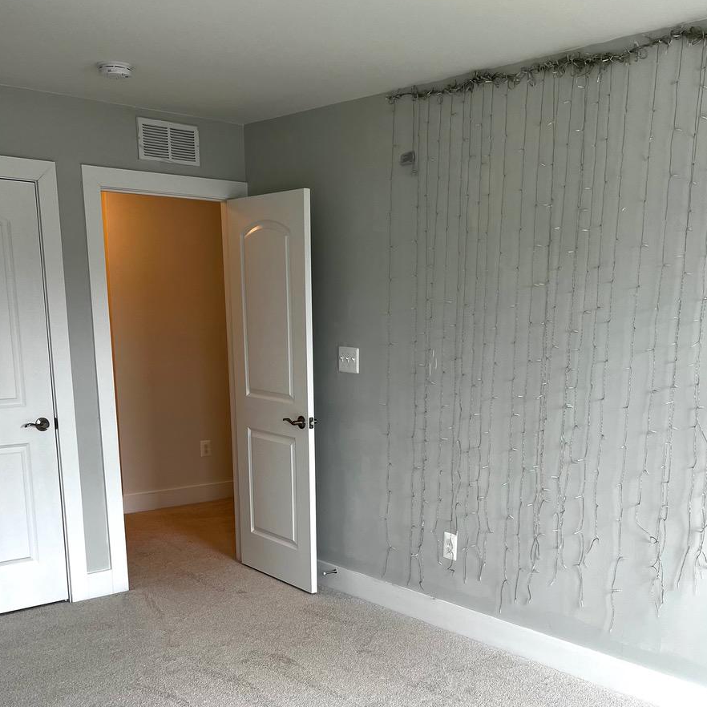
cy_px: 527
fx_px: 924
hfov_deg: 41.8
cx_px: 392
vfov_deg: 40.7
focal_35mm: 40
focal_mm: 5.7
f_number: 1.5
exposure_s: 1/139
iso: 32
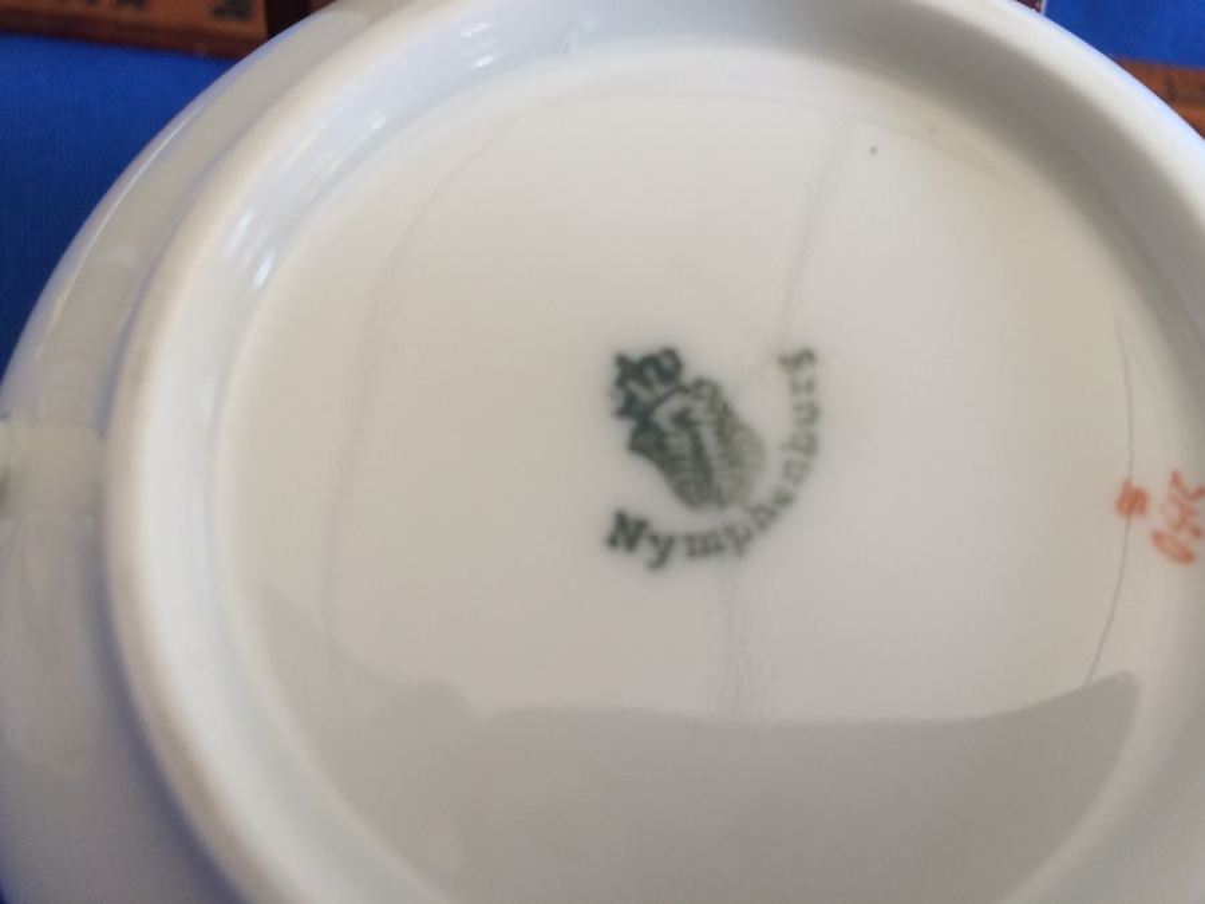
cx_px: 602
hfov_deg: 61.7
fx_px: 1010
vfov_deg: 48.2
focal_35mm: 29
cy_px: 452
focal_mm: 4.15
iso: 40
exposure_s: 1/40
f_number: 2.2
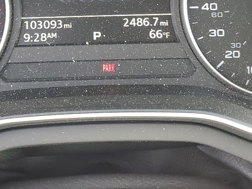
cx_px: 92
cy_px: -17
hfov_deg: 29.3
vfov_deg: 21.2
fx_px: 481
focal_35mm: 66
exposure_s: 1/60.2
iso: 60
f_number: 1.5
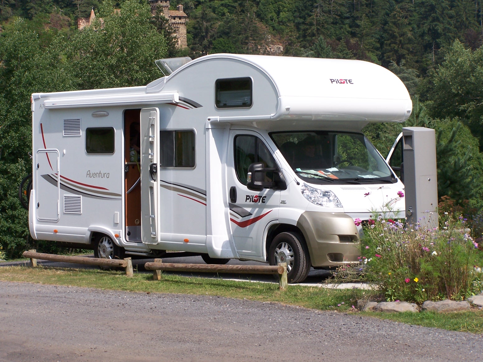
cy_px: 181
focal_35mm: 105
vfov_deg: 14.1
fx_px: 1465
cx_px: 242
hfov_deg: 18.7
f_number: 4.5
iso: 80
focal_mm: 17.5
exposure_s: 1/640
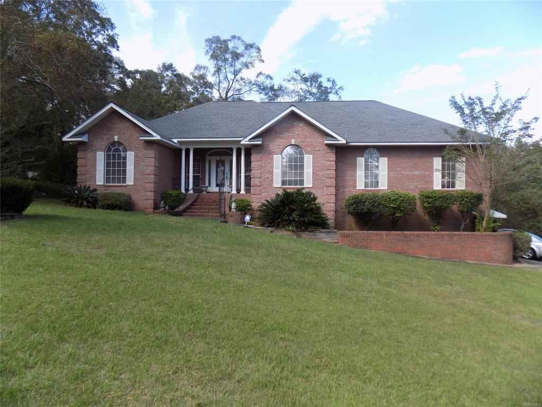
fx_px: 360
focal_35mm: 23
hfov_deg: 73.9
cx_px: 271
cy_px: 204
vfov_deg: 58.9
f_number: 3.1
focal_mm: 4
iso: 80
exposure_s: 1/250
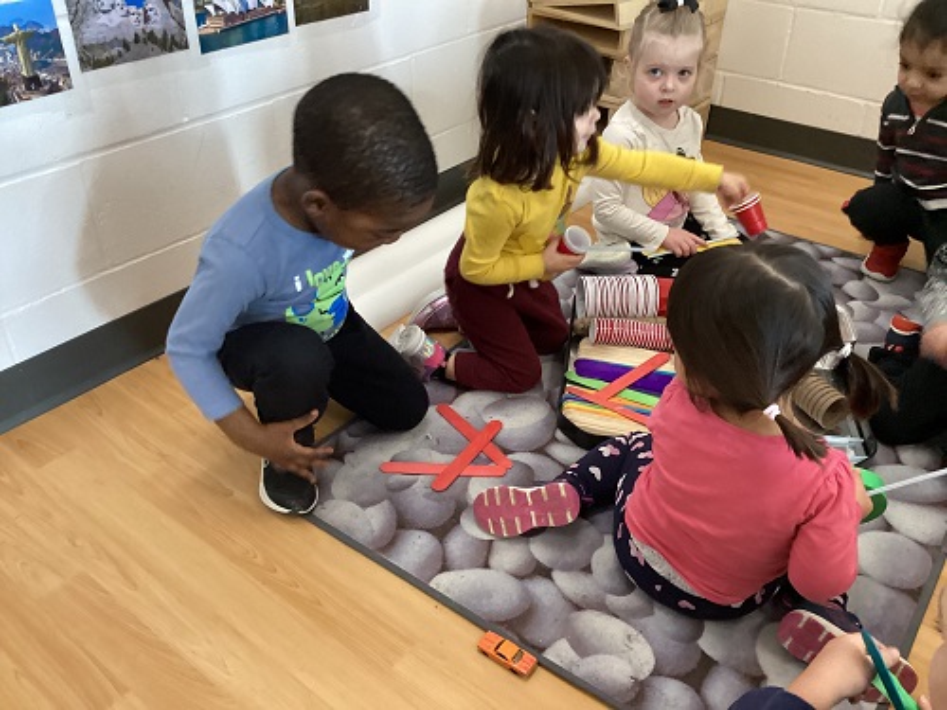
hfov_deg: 58.4
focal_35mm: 31
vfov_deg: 45.4
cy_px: 355
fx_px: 848
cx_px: 474
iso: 500
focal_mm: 3.3
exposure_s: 1/30
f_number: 2.4
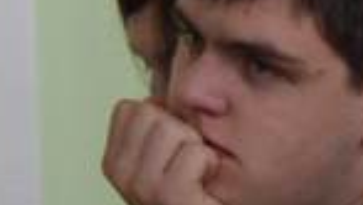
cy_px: 82
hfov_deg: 4.5
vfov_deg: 2.6
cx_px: 835
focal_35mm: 469
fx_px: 4517
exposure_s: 1/60
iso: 2500
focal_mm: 55
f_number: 5.6
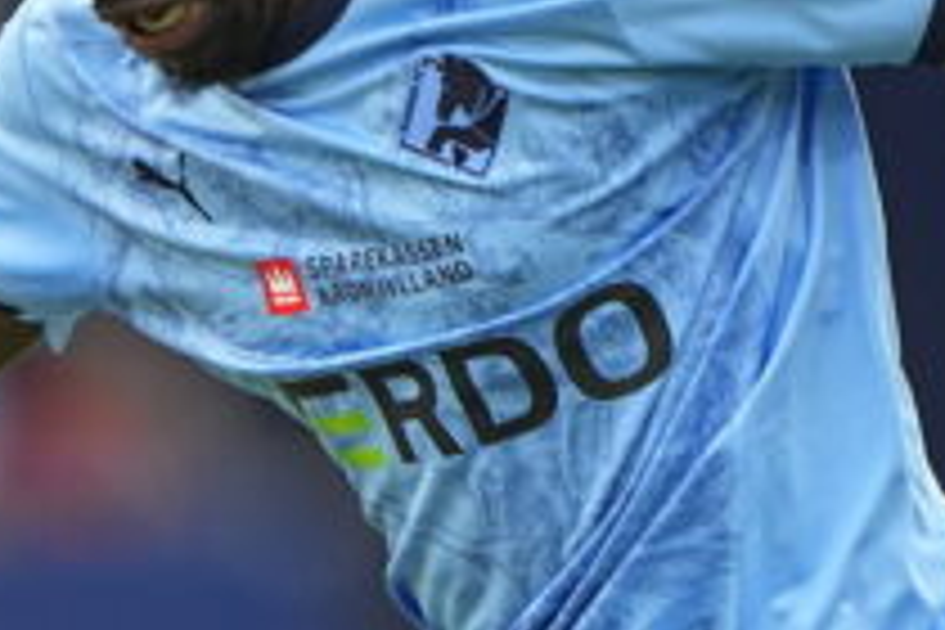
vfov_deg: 0.7
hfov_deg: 1.1
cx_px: 220
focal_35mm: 1953
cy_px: 947
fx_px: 51262
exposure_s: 1/1250
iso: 500
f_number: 2.8
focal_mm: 400
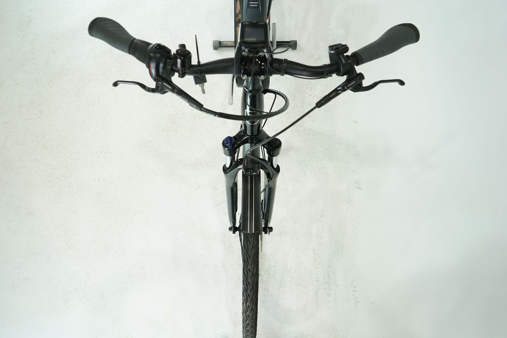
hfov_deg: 65.5
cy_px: 169
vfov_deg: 46.4
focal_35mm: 28
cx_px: 254
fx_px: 394
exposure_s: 1/200
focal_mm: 28
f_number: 5.6
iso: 1600
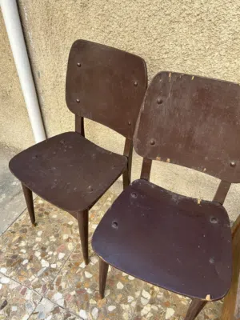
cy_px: 160
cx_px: 120
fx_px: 240
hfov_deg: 53.1
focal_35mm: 26
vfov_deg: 67.3
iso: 50
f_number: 1.5
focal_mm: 5.7
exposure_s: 1/389
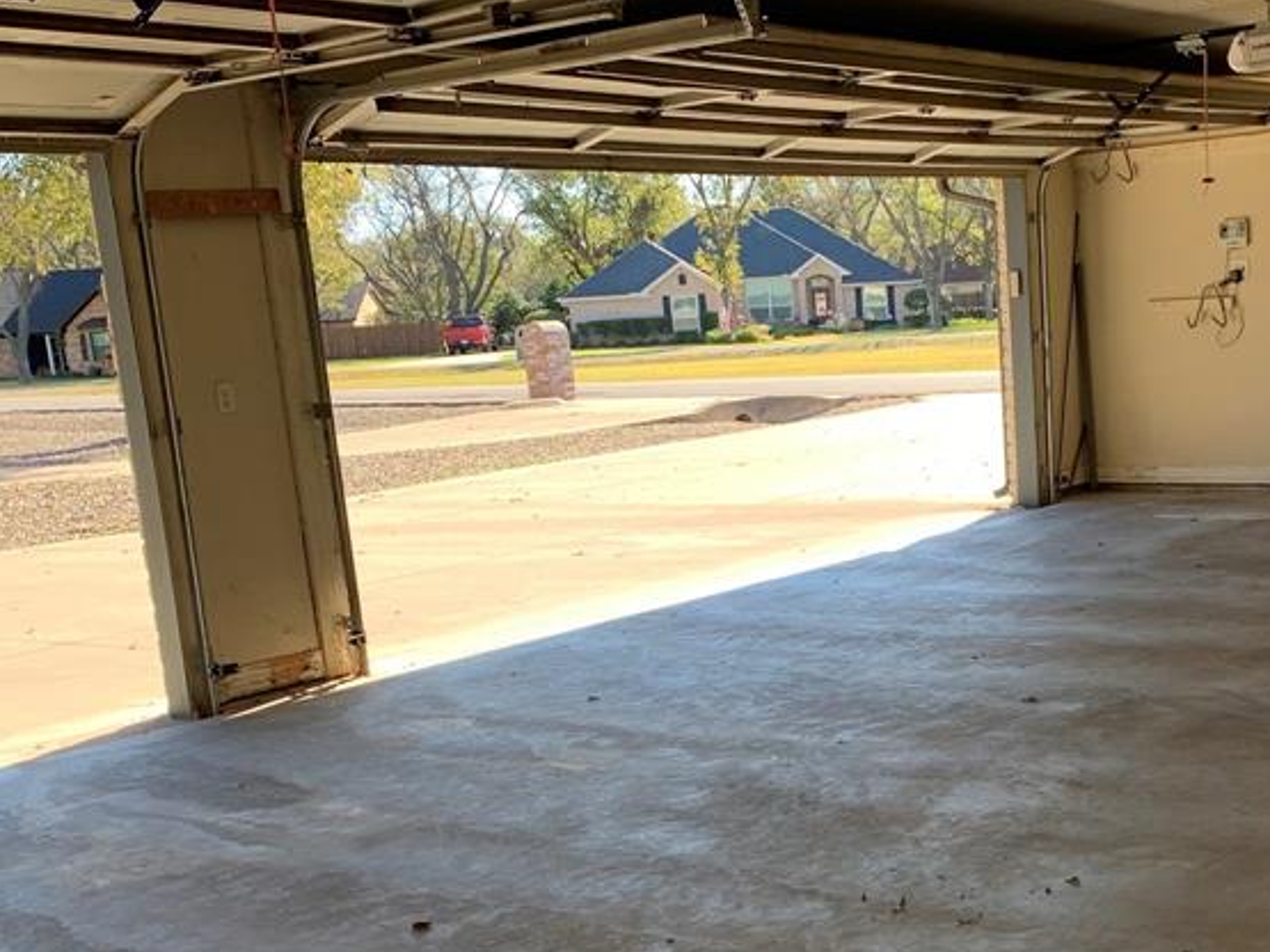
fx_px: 1761
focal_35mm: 48
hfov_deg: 38.9
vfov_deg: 29.9
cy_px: 687
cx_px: 915
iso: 25
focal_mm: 4.25
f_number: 1.8
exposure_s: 1/193
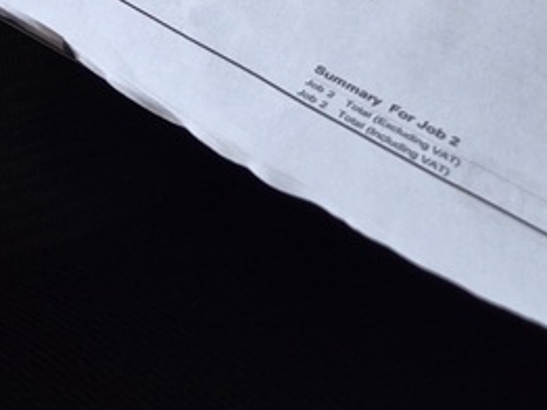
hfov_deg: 21.6
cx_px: 123
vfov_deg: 14.6
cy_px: -305
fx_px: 1421
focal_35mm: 90
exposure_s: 1/100
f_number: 1.8
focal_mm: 5.4
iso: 320
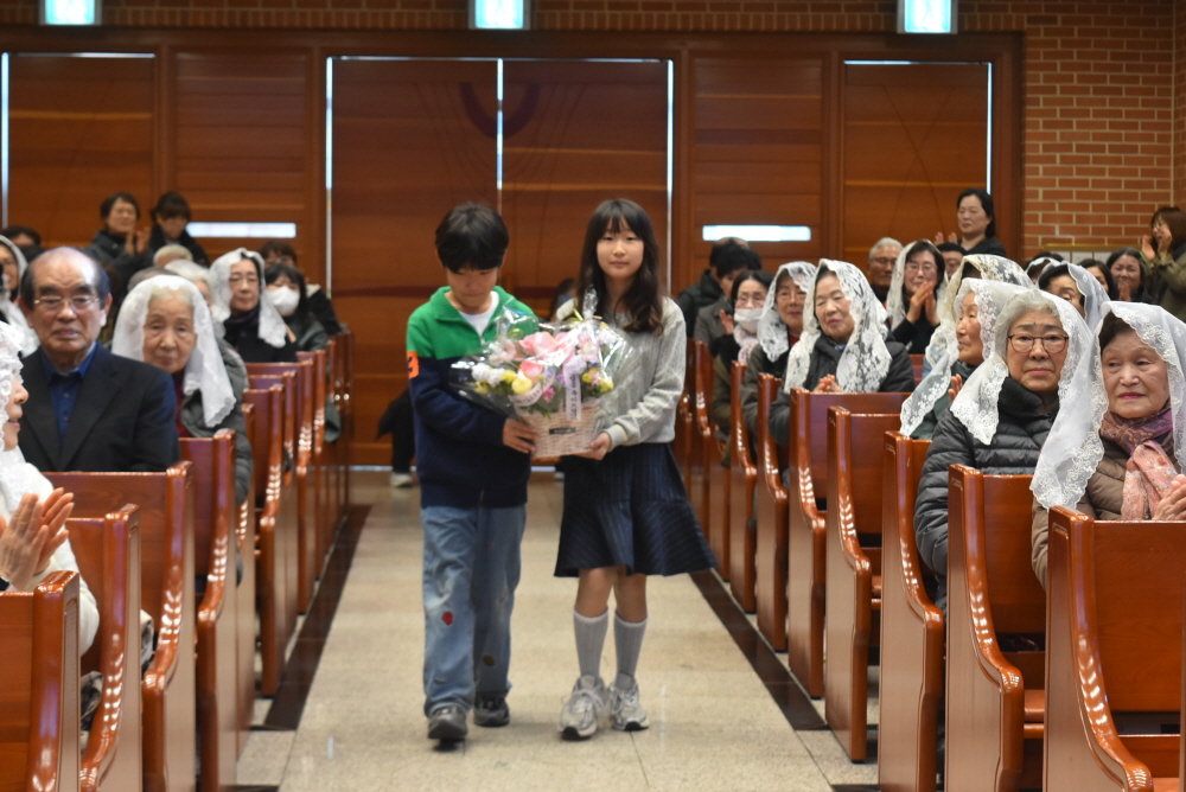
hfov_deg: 24.6
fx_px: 2719
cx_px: 593
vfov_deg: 16.6
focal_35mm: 82
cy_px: 396
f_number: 5.6
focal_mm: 55
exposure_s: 1/60
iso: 1400
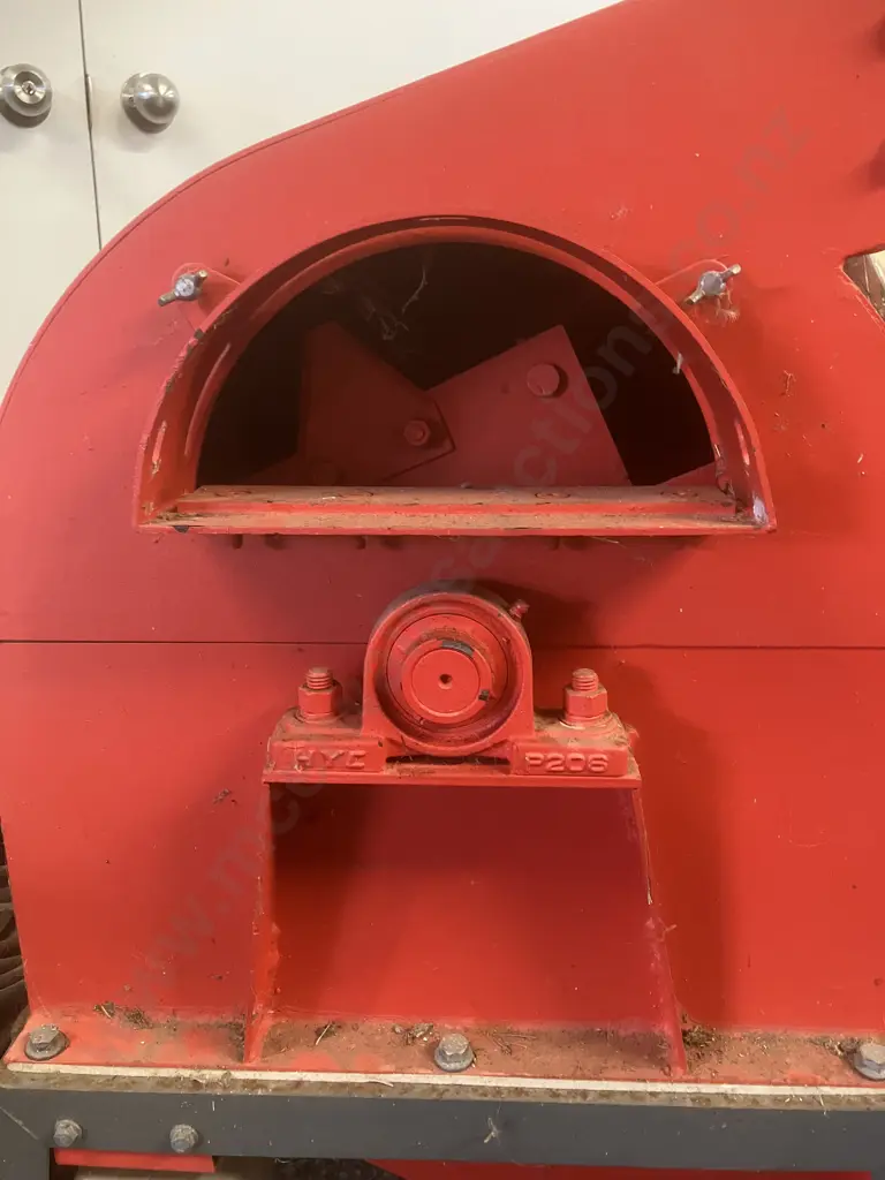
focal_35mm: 28
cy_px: 590
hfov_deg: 49.7
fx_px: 954
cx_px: 442
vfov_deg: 63.4
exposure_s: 1/33
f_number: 1.8
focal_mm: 3.99
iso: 320
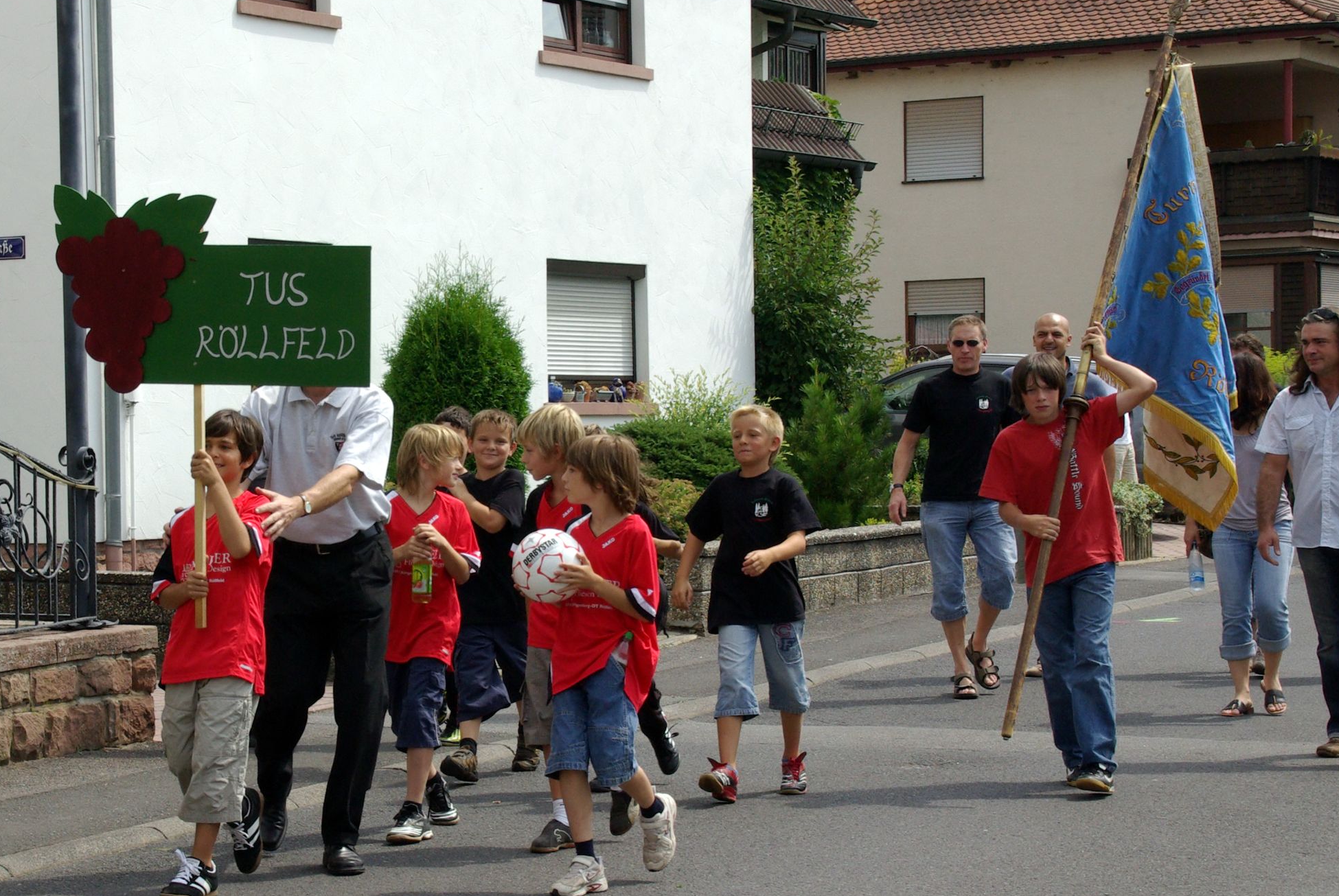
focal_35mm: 63
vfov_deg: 21.6
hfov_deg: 31.9
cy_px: 450
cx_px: 700
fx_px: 2346
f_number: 8
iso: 400
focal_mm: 40
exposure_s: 1/500
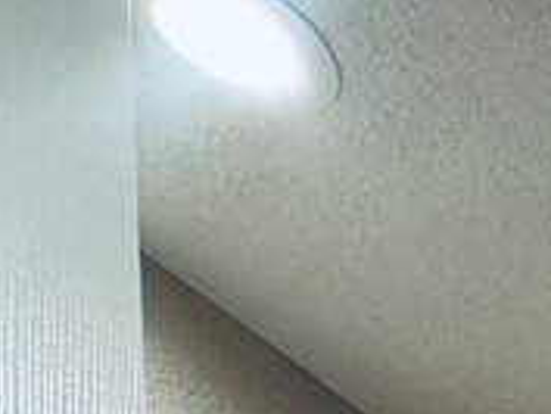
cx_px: 1186
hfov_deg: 16.4
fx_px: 1290
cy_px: 1192
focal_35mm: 81
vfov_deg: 11.6
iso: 160
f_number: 2.2
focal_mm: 2.22
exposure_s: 1/60
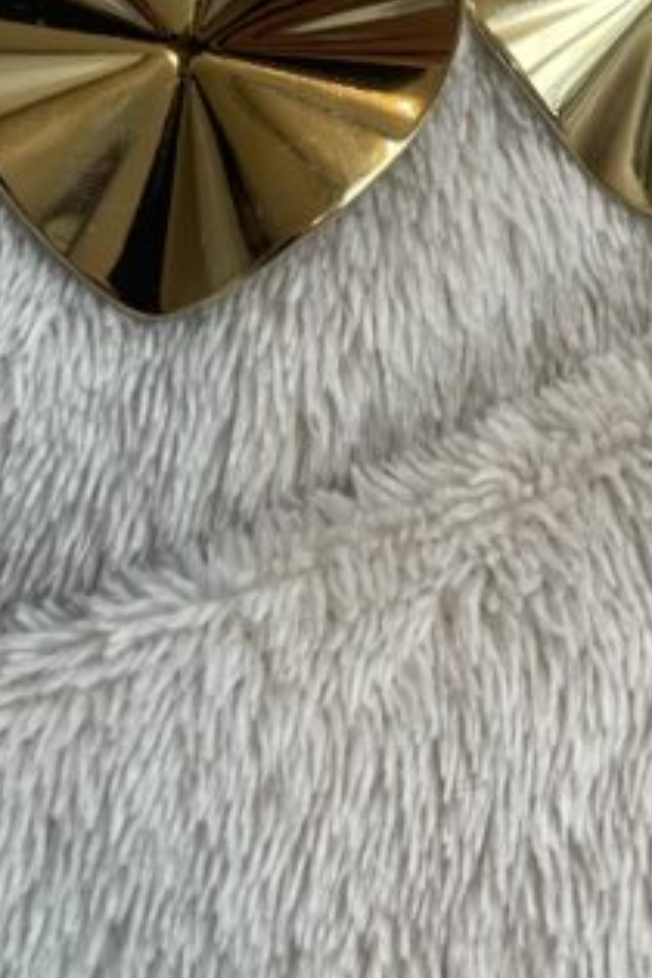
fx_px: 1793
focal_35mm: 66
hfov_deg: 20.5
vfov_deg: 27.8
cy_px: -99
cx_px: 463
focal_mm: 5.1
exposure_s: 1/67
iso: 125
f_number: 1.6
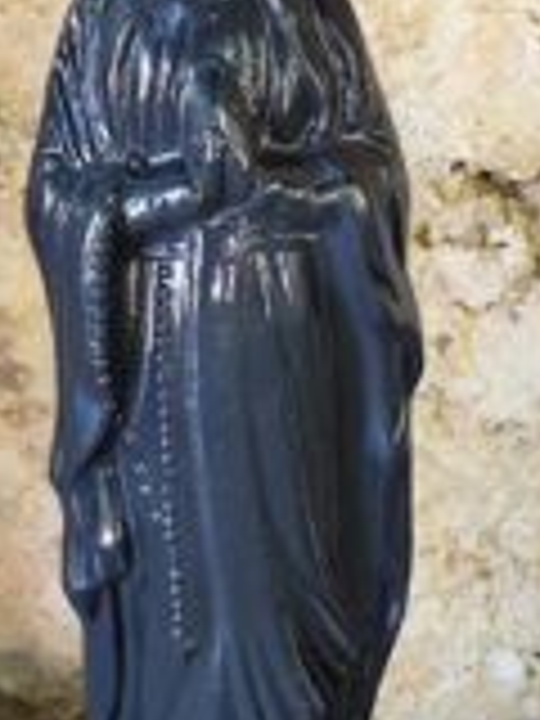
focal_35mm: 232
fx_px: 4826
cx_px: 297
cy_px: 342
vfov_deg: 8.5
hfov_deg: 6.4
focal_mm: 6.19
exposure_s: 1/50
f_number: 1.65
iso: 320
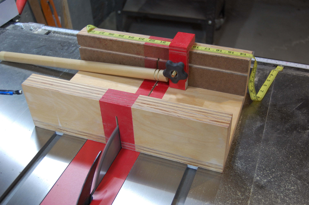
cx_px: 154
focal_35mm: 42
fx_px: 360
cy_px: 102
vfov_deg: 31.8
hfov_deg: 46.4
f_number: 4.2
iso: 400
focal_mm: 28
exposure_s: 1/40
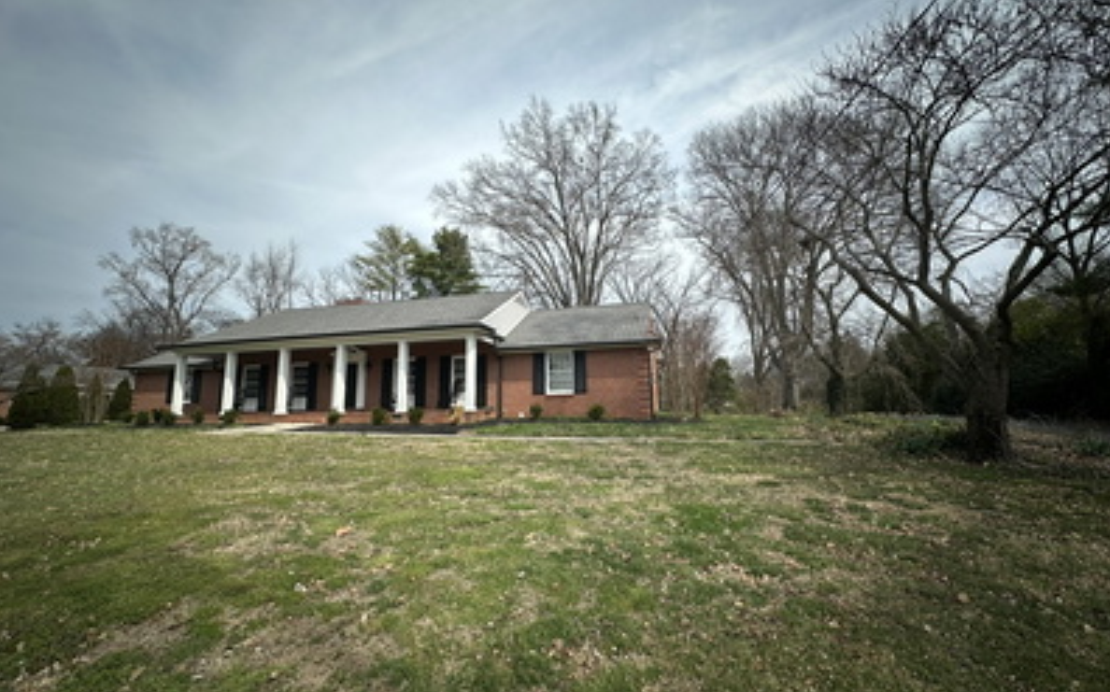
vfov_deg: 74.7
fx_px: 454
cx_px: 558
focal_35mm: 15
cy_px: 328
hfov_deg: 101.5
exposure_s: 1/2020
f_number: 2.2
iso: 50
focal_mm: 2.22
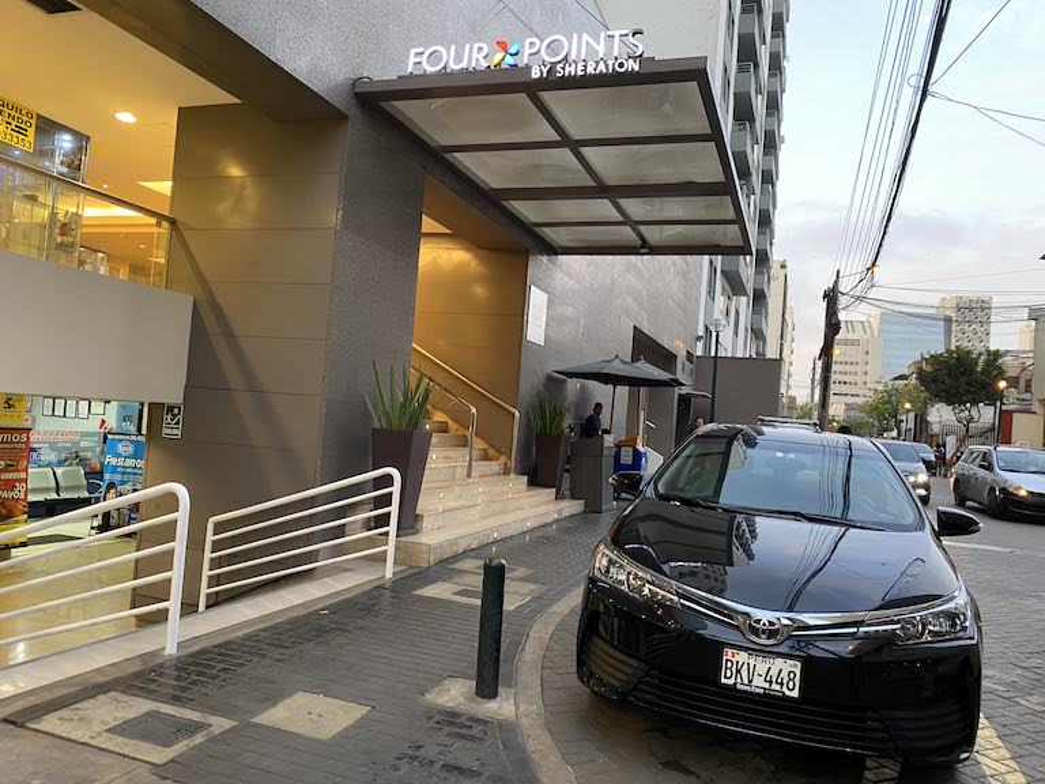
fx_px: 785
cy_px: 392
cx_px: 522
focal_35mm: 26
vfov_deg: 53.1
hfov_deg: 67.3
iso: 125
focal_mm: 4.25
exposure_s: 1/60
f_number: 1.8
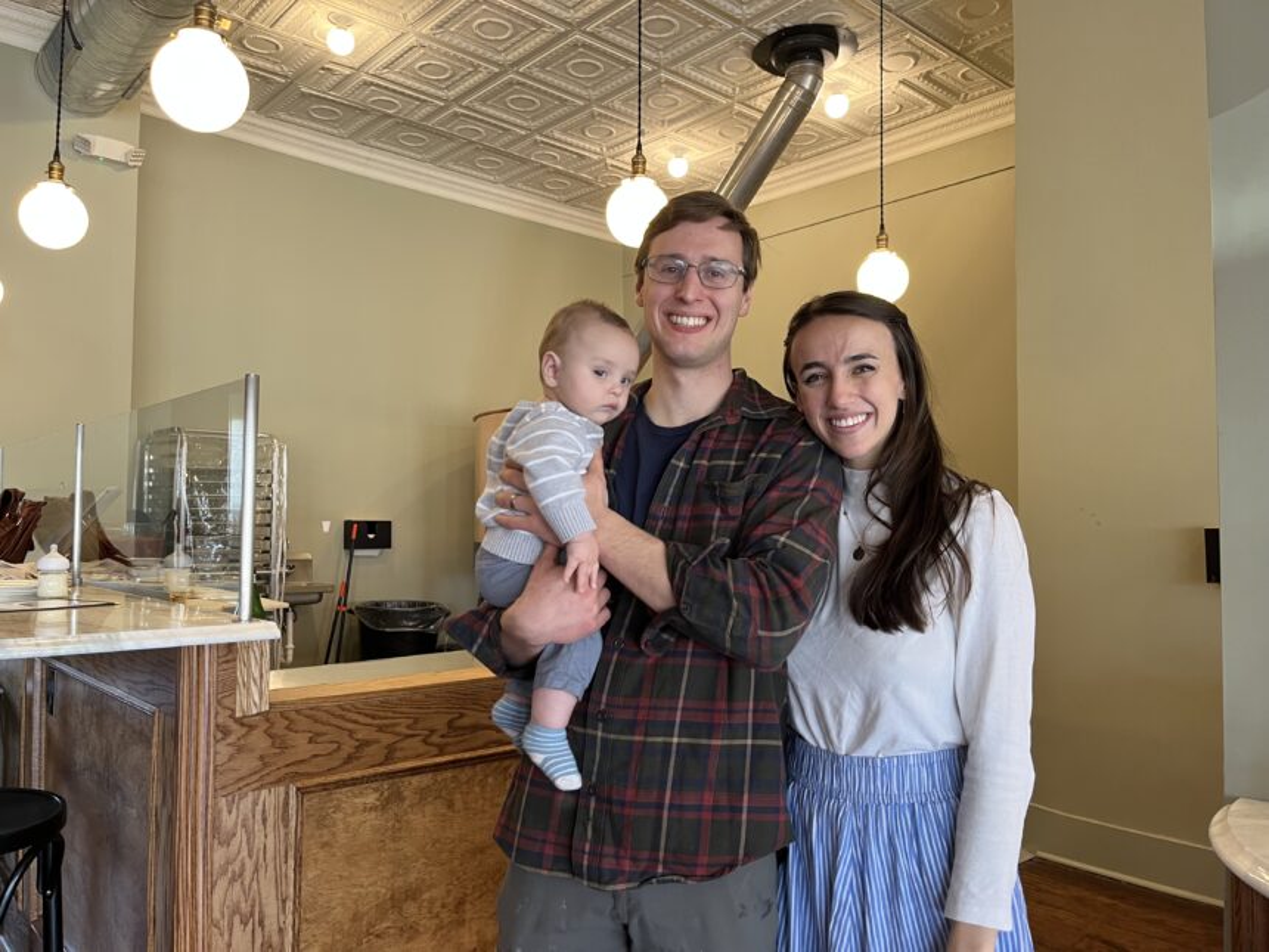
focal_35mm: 26
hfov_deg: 67.3
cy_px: 476
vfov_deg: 53.1
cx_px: 634
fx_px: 953
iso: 100
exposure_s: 1/60
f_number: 1.6
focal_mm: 5.1
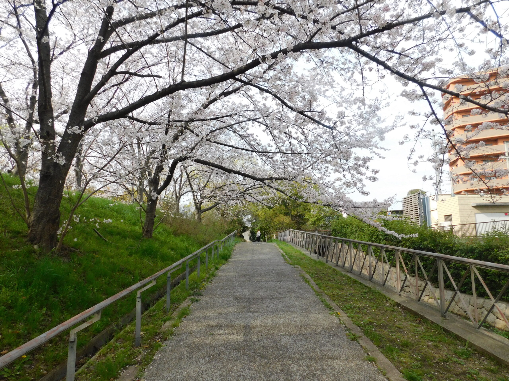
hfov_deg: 73.9
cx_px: 254
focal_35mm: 23
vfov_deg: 58.9
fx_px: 338
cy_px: 190
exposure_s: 1/640
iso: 125
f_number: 3
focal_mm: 4
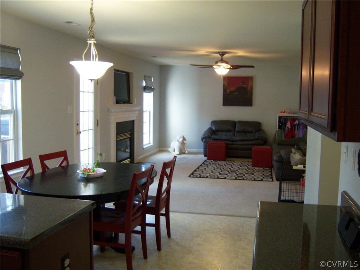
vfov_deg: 39.7
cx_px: 180
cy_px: 135
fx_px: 374
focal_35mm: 36
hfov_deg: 51.4
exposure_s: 1/20
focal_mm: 7.5
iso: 160
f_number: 2.8
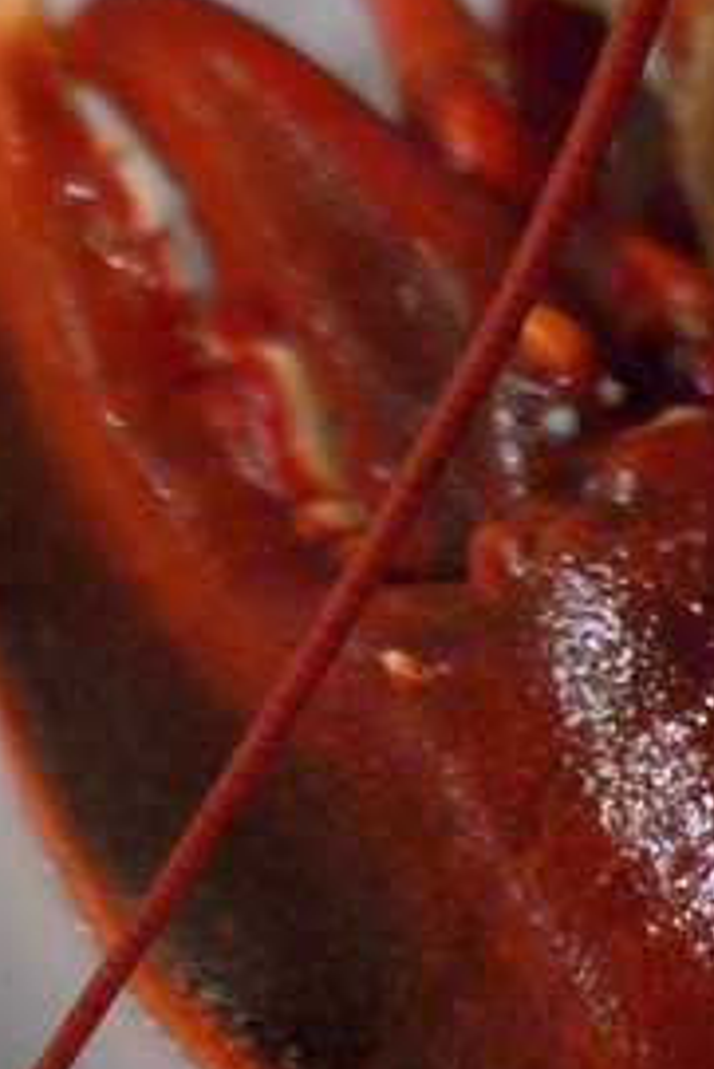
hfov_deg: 3.7
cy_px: -1562
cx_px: 1262
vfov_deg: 5.4
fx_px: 10874
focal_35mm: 366
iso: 3200
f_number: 3.5
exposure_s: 1/25
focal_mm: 62
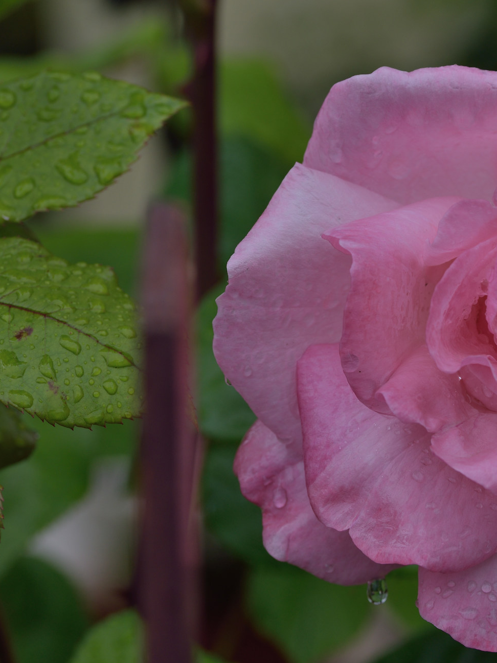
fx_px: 3580
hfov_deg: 7.9
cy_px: 332
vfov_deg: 10.6
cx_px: 562
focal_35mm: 187
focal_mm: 105
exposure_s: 1/80
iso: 100
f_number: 9
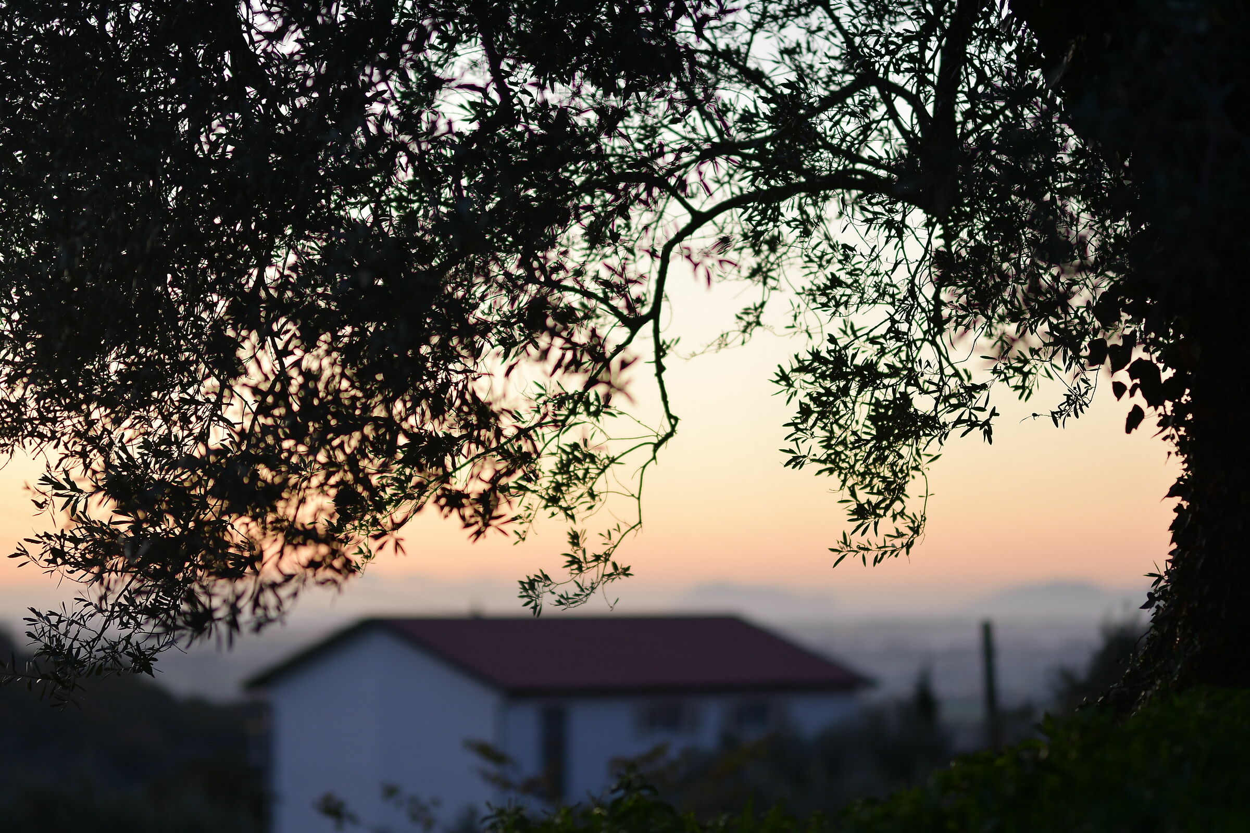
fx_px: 4409
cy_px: 416
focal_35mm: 127
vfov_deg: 10.8
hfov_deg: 16.1
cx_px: 625
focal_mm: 85
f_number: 1.4
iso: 200
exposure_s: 1/200
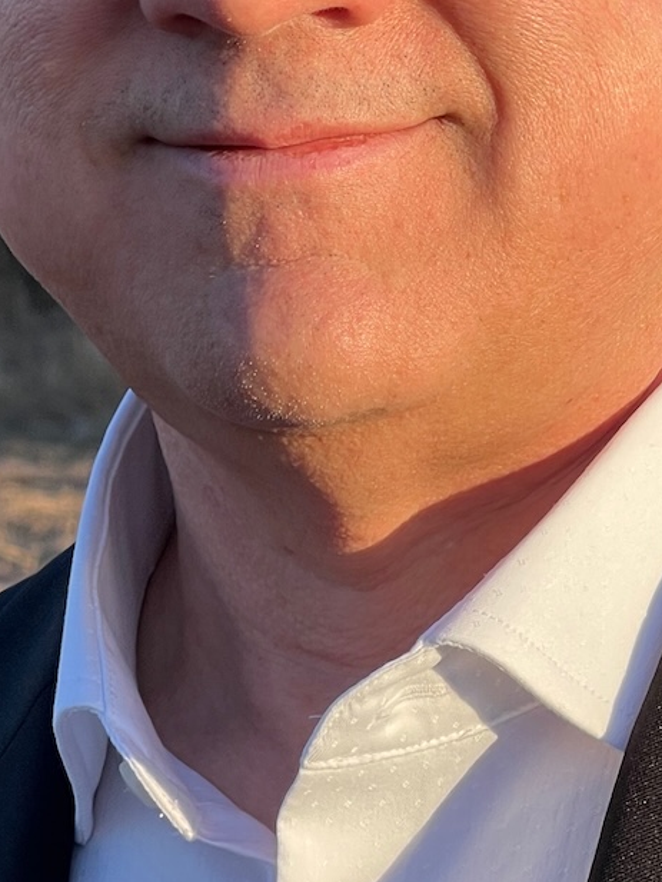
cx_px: 360
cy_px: -49
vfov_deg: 11.7
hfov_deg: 8.9
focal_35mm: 166
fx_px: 4231
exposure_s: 1/463
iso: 20
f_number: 2.2
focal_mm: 7.5
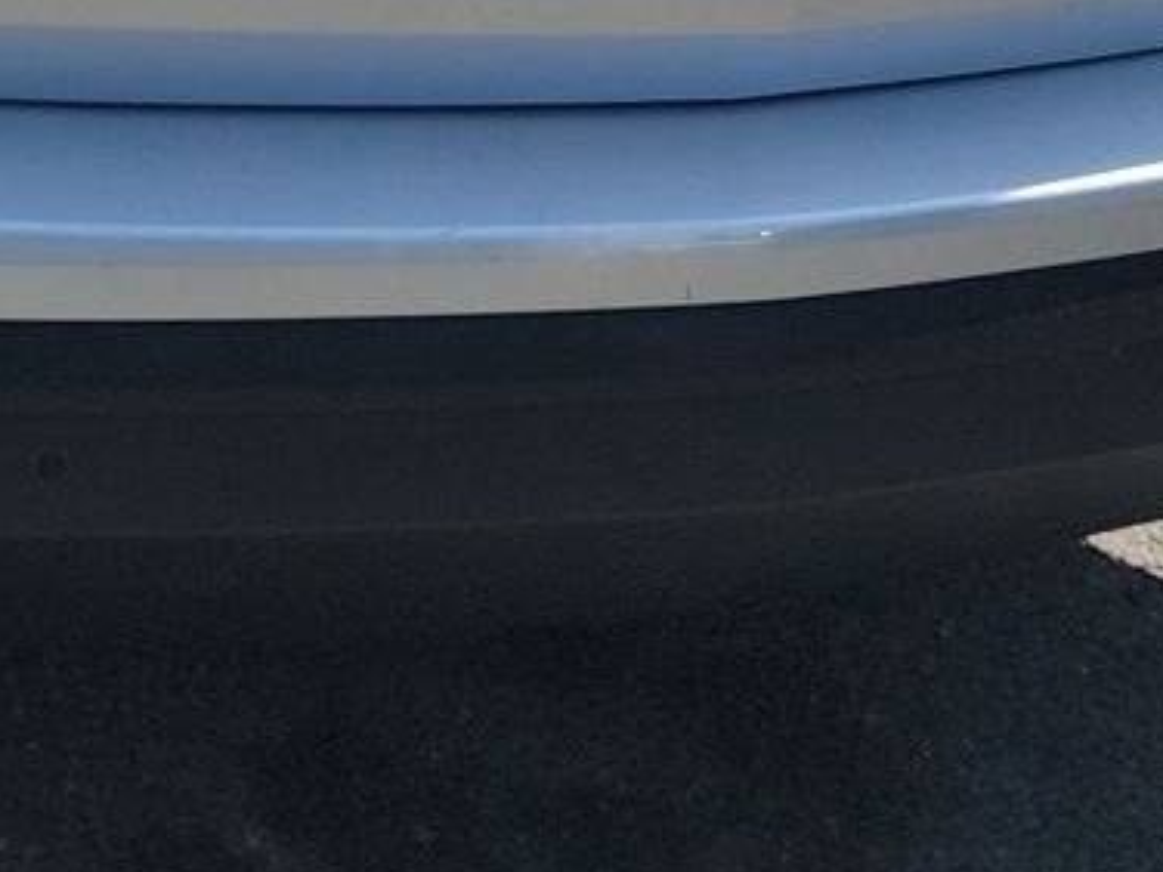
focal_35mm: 102
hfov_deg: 18.9
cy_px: -770
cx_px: 93
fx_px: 3427
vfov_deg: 12.9
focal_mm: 6.7
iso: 50
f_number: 1.8
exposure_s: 1/706
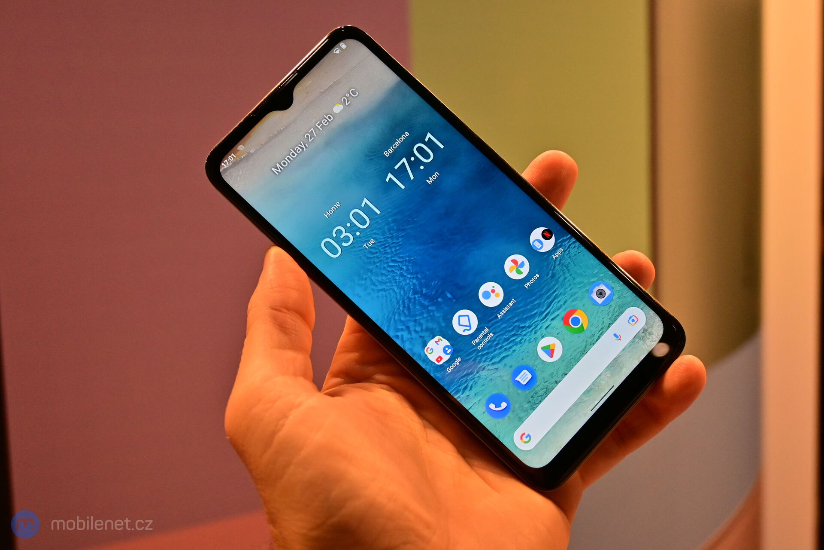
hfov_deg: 45.0
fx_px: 996
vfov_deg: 30.8
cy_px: 275
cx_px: 412
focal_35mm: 44
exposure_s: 1/400
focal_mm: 29
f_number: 4.8
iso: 900
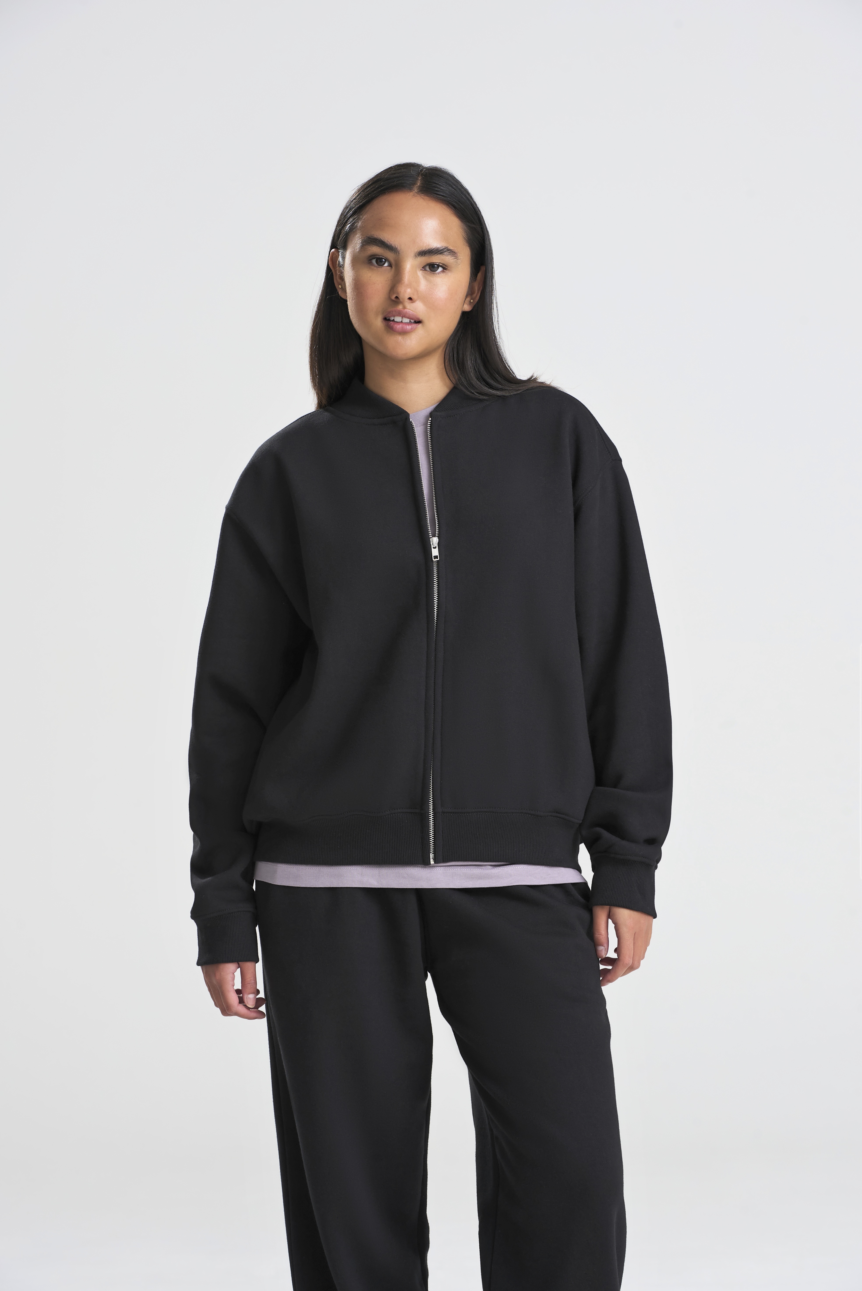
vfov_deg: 16.8
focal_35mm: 122
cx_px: 431
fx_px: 4378
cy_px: 646
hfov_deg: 11.2
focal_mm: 122
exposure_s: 1/160
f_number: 9
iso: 160
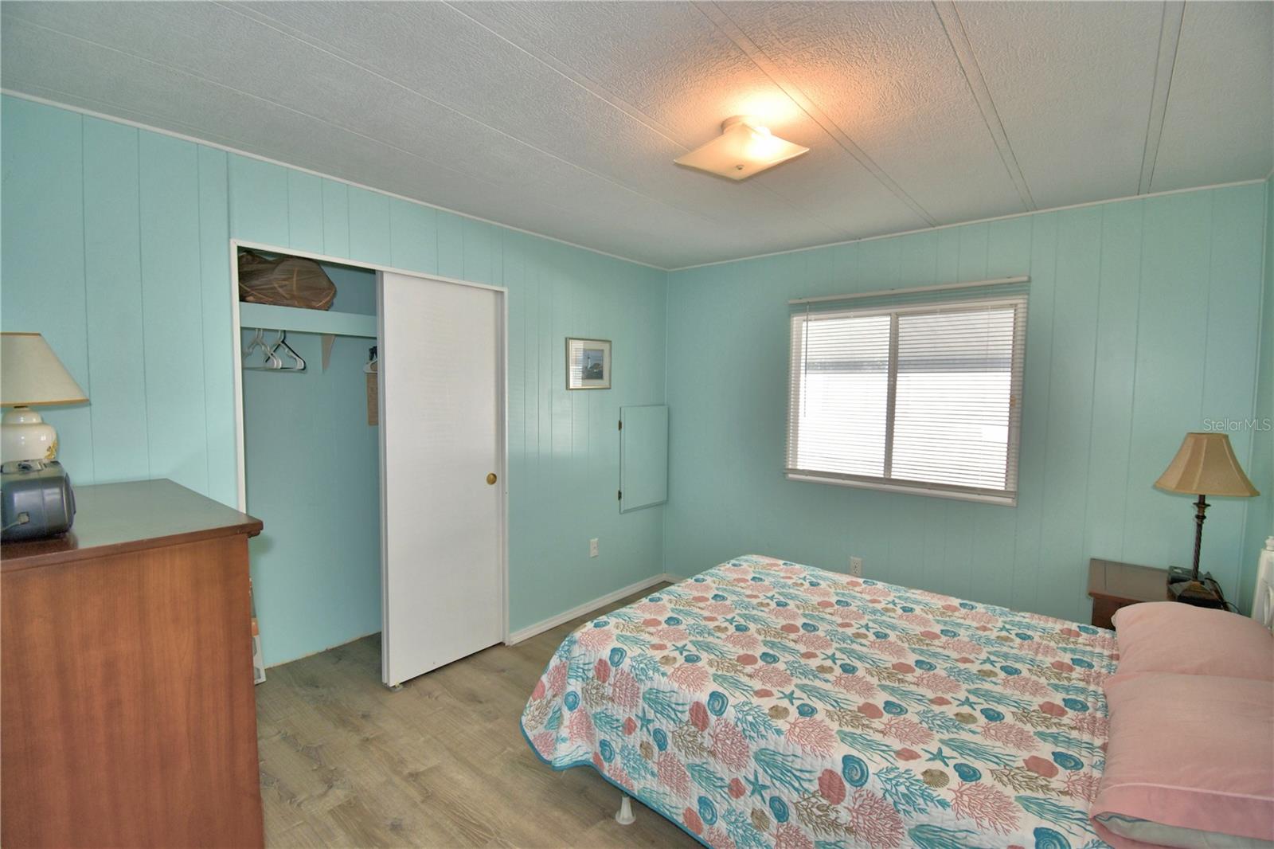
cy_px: 424
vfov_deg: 77.3
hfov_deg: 100.4
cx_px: 637
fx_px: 531
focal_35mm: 15
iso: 100
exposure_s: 1/60
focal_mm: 10
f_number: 4.5
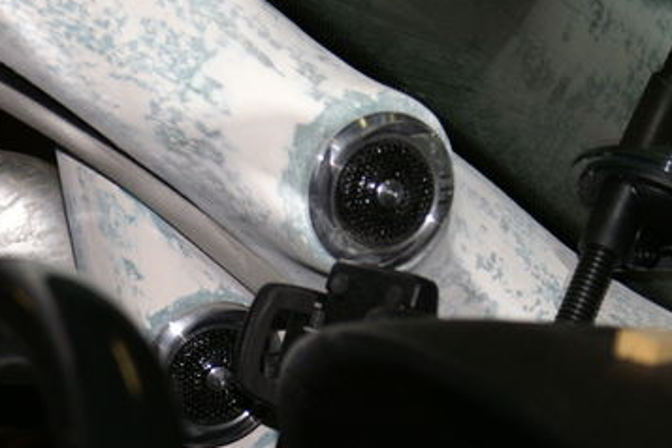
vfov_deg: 7.3
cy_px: 267
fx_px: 3509
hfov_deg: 10.9
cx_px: 258
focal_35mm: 188
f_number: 5.6
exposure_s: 1/125
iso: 400
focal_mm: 70
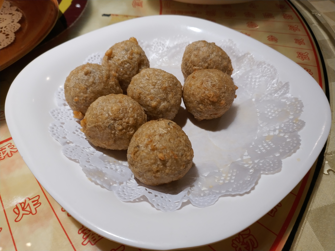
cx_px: 168
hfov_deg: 56.8
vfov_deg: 44.2
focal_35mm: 32
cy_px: 126
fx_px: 310
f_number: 2
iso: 225
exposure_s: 1/25
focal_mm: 4.5
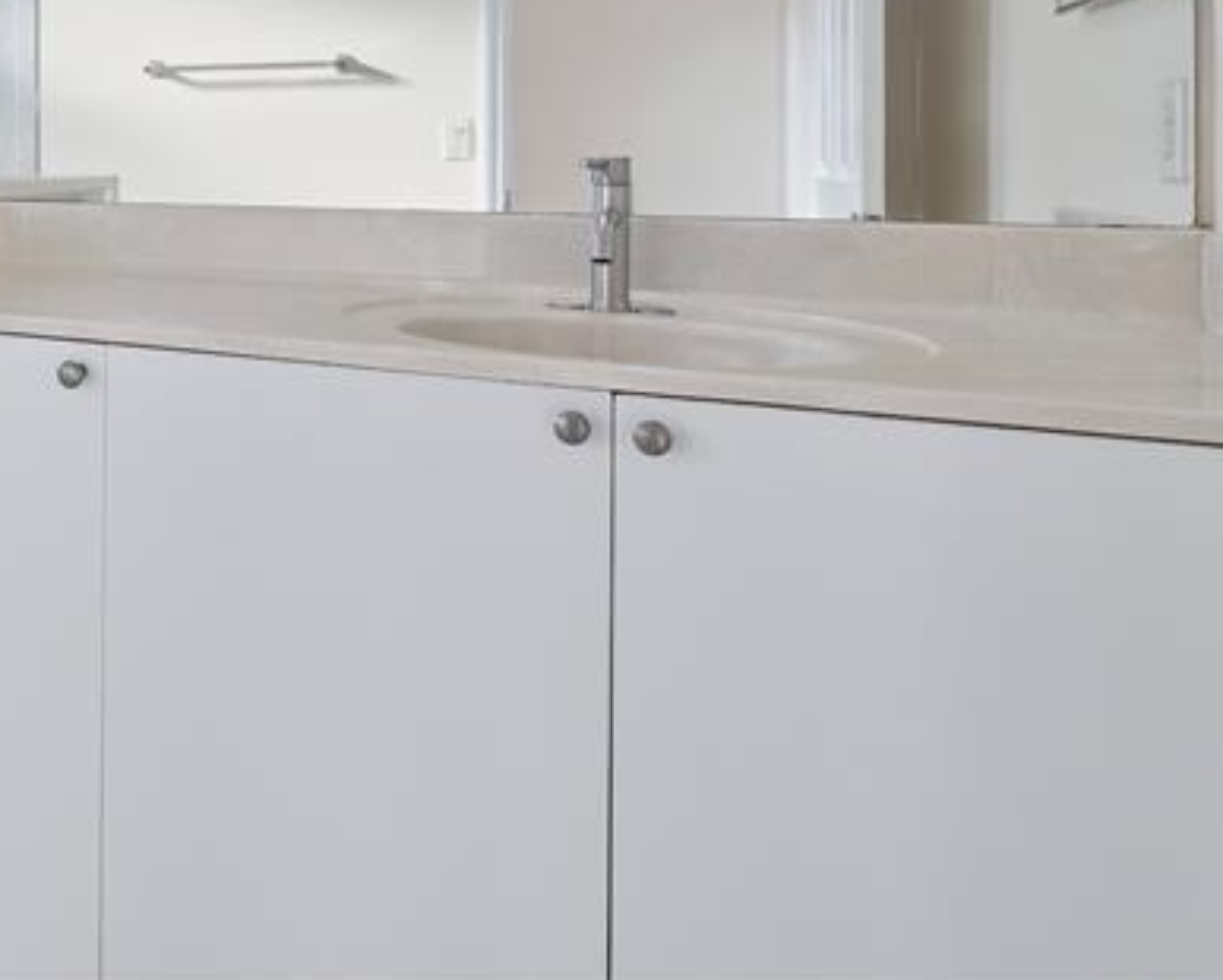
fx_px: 1158
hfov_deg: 48.2
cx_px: 63
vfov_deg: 42.9
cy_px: 144
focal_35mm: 32
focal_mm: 11
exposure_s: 1/10
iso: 100
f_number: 9.5
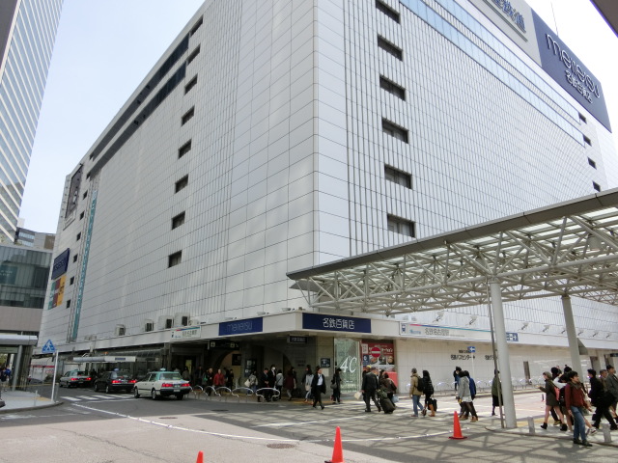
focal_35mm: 25
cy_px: 232
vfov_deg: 54.9
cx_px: 309
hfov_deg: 69.4
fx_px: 446
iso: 80
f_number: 3.5
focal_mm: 4.5
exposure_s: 1/800
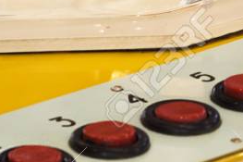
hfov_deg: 4.9
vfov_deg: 3.3
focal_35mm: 420
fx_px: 2833
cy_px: 31
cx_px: 332
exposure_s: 1/200
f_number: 5.6
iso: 500
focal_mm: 85
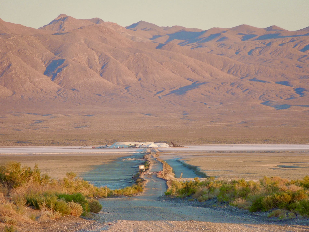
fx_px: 2732
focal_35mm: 306
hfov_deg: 6.5
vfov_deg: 4.9
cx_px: 154
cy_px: 116
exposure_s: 1/125
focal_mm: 55.1
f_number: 5.5
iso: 180
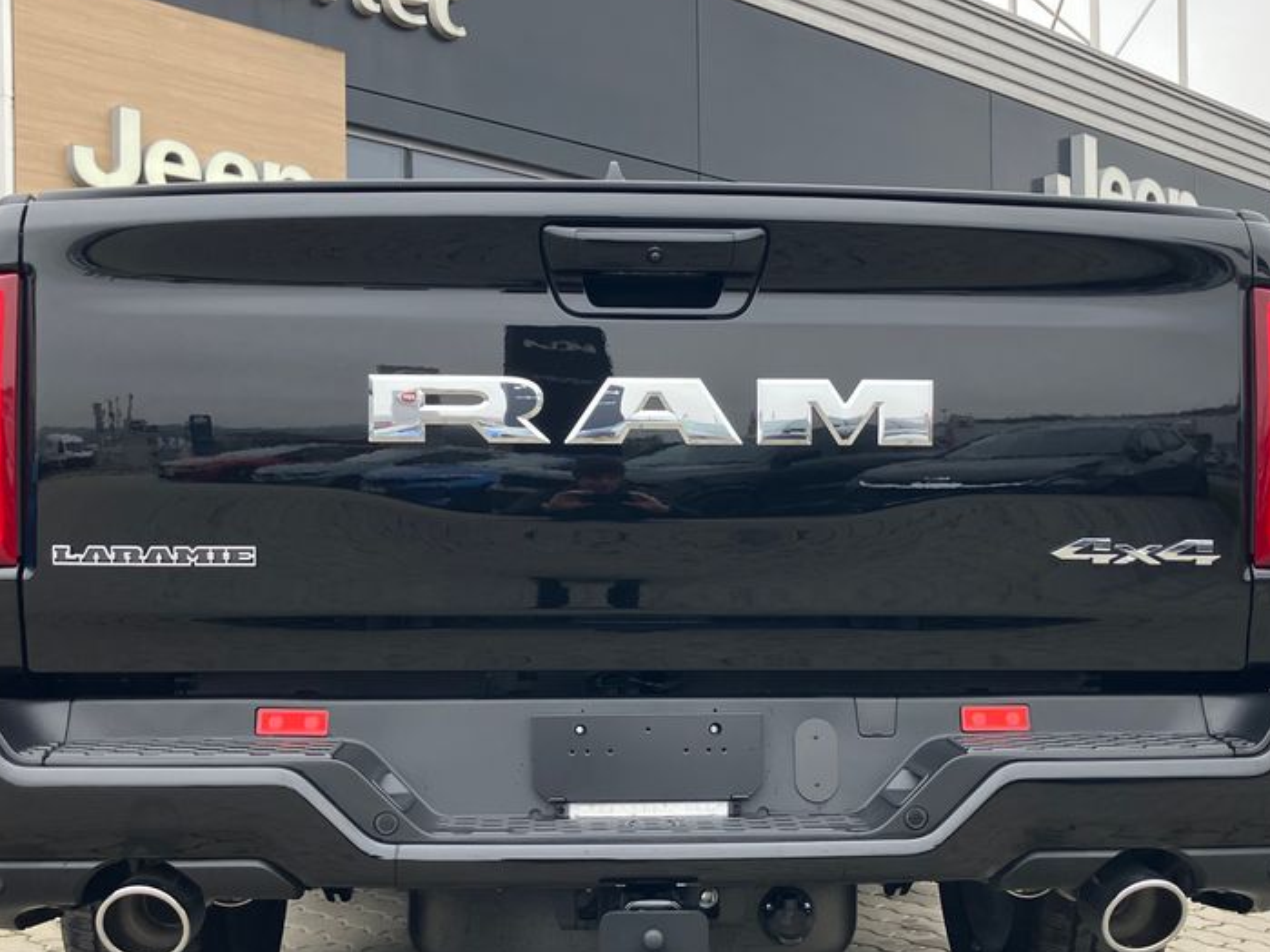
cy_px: 552
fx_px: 1504
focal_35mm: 41
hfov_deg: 45.7
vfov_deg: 35.0
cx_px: 683
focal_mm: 3.99
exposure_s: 1/112
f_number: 1.8
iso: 80
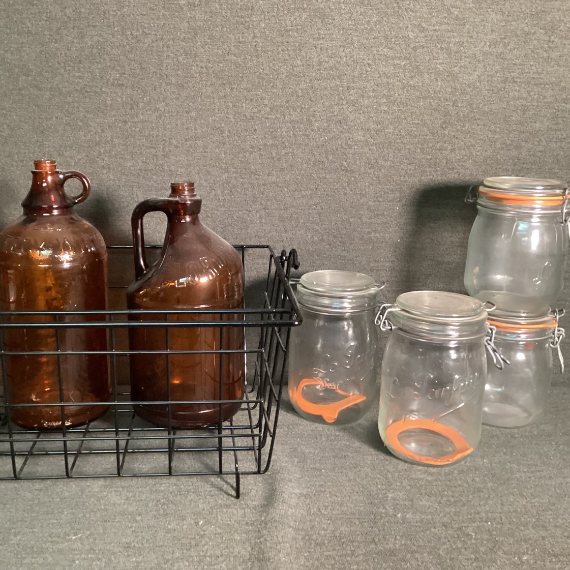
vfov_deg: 44.9
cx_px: 239
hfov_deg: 44.8
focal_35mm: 37
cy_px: 287
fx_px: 689
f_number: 2.4
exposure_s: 1/30
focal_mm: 3.3
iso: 640
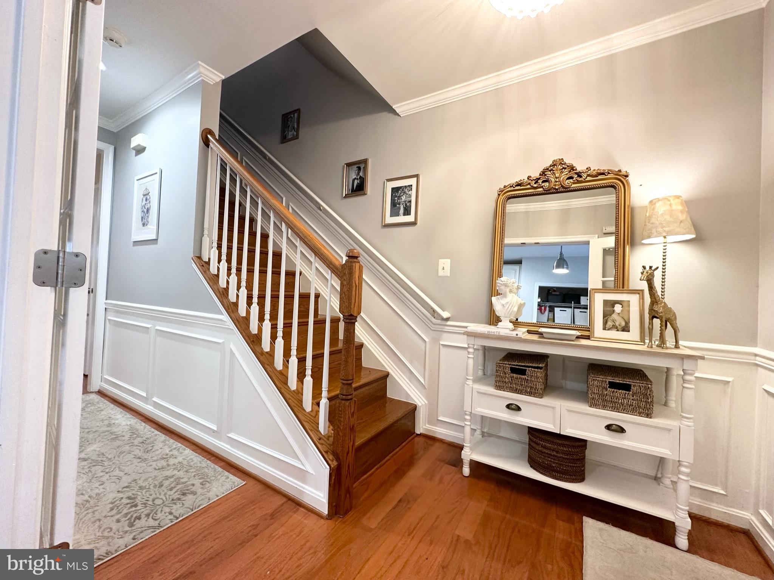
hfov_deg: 102.1
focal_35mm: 14
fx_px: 313
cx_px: 387
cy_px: 290
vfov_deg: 85.7
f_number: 2.2
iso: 200
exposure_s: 1/60
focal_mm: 2.22
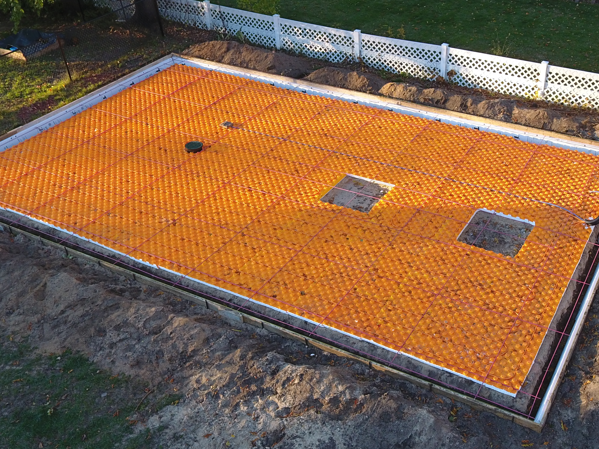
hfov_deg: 47.8
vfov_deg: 37.7
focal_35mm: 38
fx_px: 658
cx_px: 418
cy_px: 243
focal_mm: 3.61
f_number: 2.8
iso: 123
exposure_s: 1/100
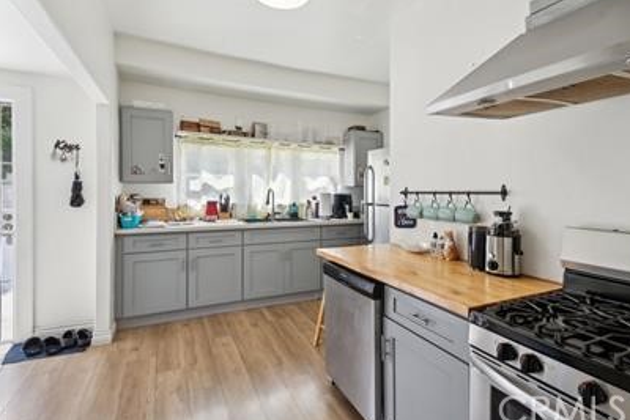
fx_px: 315
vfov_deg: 67.4
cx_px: 324
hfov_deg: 90.0
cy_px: 197
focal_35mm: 18
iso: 400
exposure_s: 1/125
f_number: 6.3
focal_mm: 16
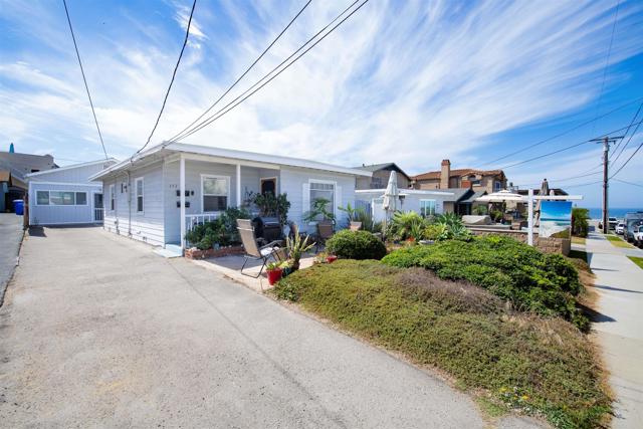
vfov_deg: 73.8
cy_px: 214
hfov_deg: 96.7
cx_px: 322
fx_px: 286
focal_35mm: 16
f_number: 11
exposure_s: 1/250
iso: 320
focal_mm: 16
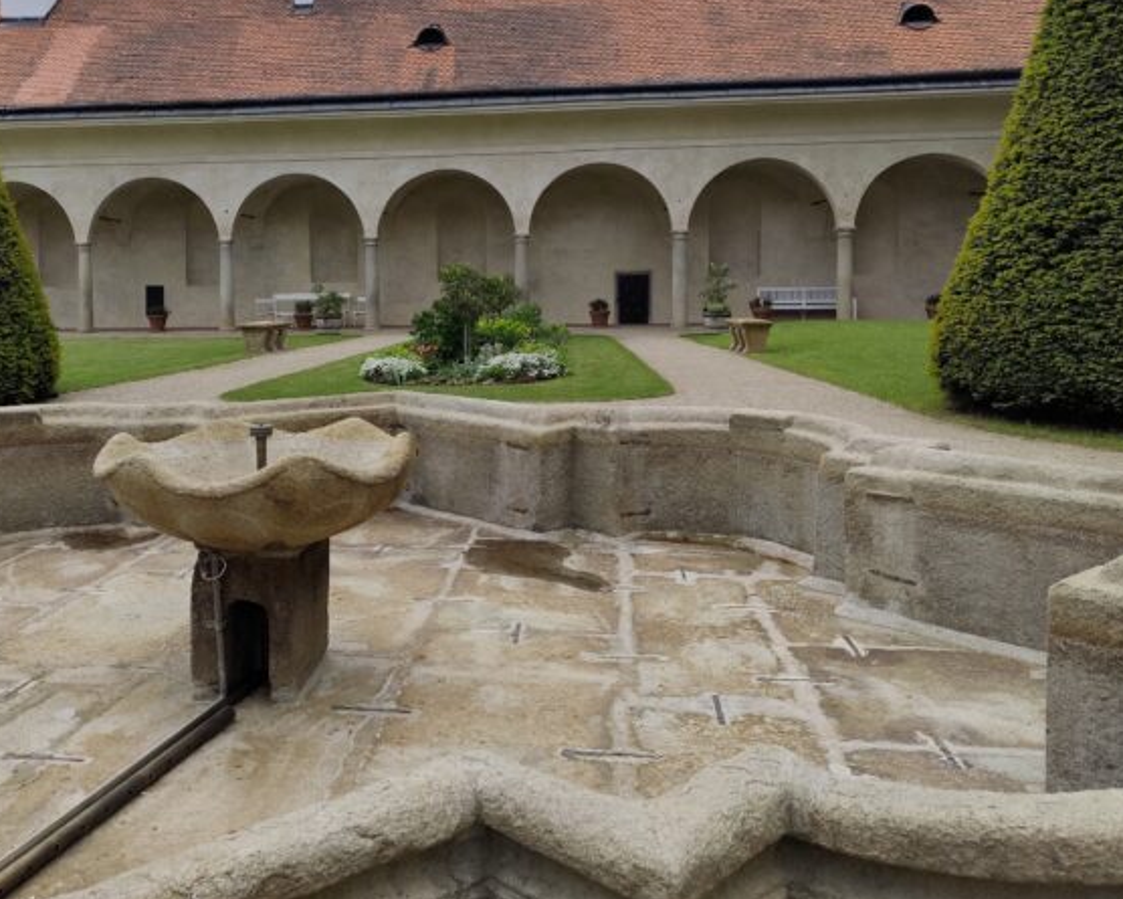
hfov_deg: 56.3
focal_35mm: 31
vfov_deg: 46.6
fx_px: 1031
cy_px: 327
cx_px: 406
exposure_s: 1/1553
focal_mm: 6.19
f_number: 1.65
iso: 50
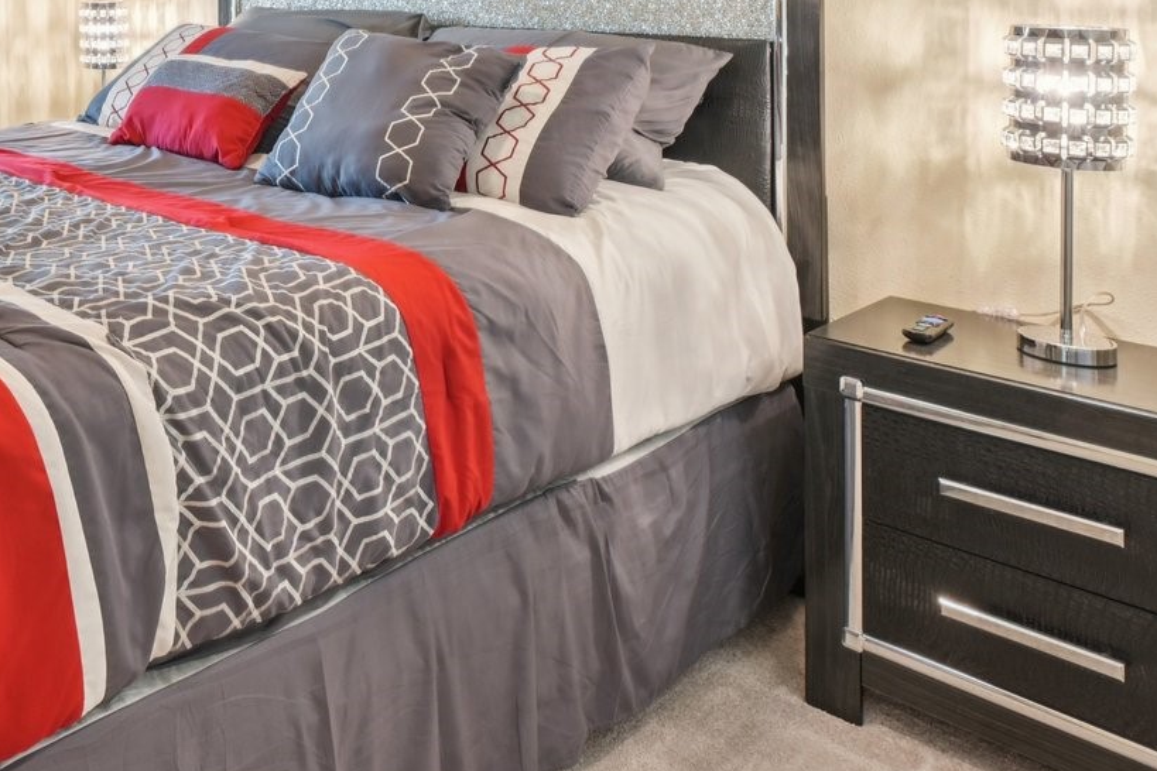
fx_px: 1125
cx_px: 44
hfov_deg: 46.9
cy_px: -57
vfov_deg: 33.5
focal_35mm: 35
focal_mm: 14
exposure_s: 1/2.5
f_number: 8
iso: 400
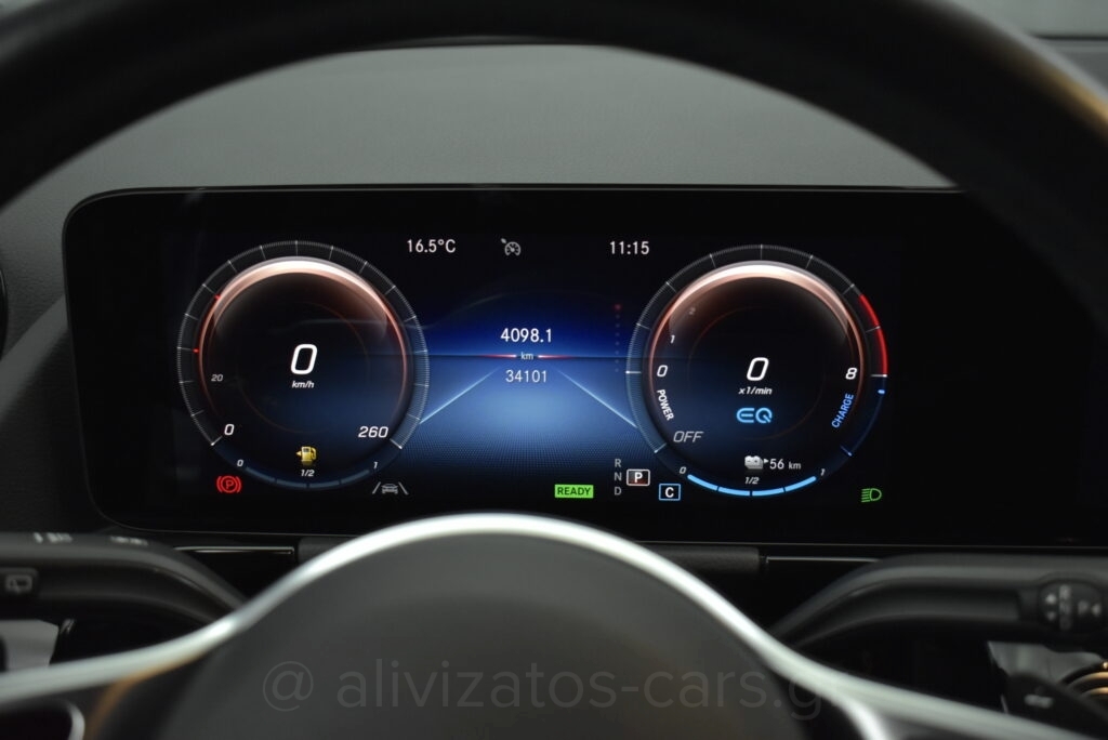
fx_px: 1201
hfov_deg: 49.5
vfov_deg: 34.3
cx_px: 554
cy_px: 370
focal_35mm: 39
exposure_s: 1/125
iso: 1600
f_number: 4
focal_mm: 26
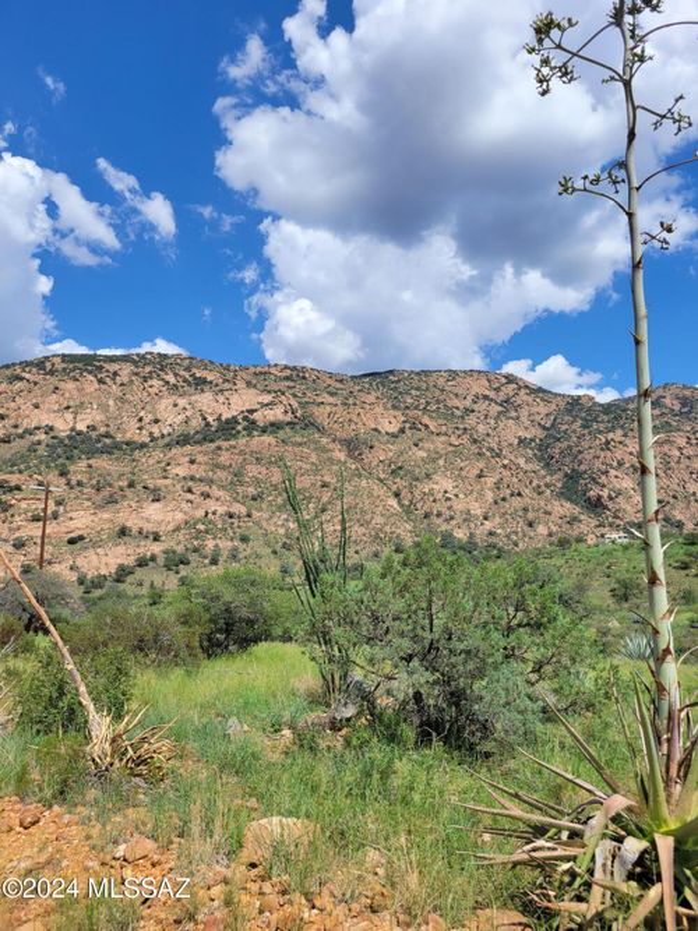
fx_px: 699
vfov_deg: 67.3
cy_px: 466
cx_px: 349
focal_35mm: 26
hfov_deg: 53.0
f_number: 1.8
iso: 40
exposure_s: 1/3134
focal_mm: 5.4
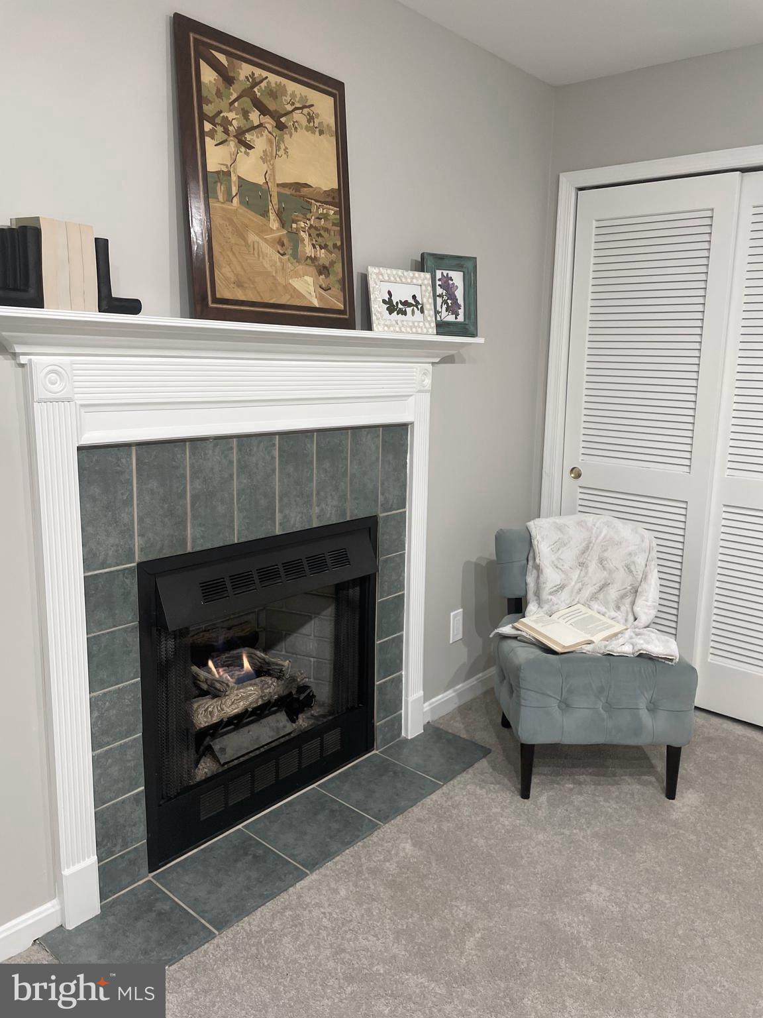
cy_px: 509
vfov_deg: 67.3
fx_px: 764
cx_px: 382
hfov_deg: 53.1
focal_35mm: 26
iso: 200
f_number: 1.6
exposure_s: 1/60
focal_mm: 4.2
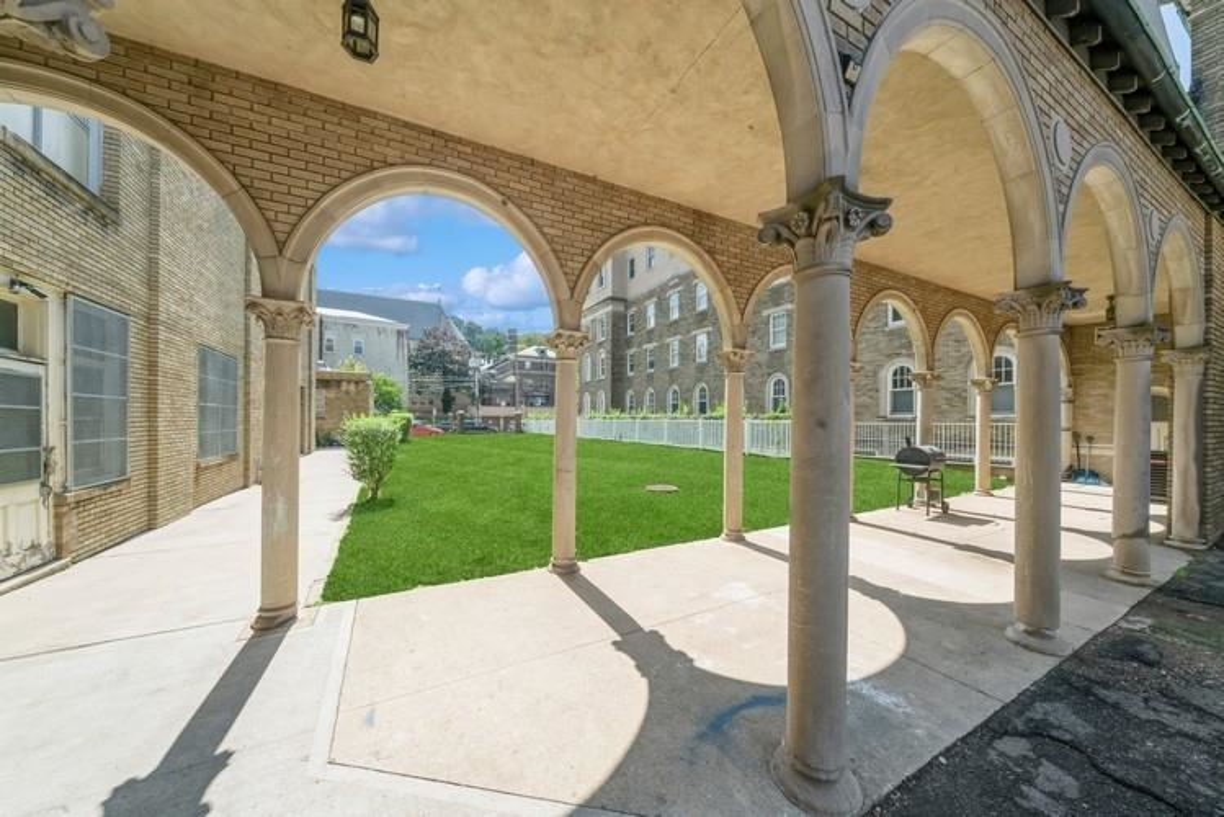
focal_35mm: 12
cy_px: 408
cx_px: 612
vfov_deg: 90.1
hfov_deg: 112.6
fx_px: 408
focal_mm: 12
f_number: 11
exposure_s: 1/100
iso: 200
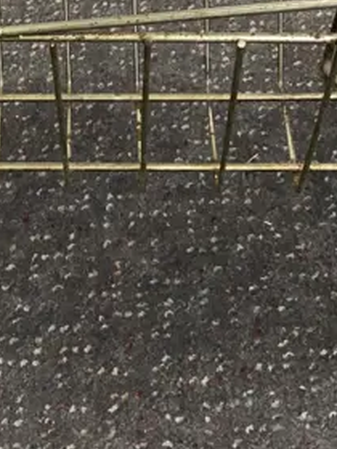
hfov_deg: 15.2
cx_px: -35
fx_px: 1233
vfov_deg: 18.9
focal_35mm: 95
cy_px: -160
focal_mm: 4.25
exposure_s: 1/50
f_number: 1.8
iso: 100
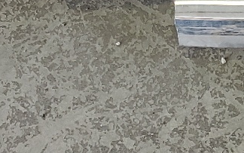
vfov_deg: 8.4
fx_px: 905
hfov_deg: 14.9
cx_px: 280
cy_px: -281
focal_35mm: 136
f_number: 1.5
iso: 60
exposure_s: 1/120
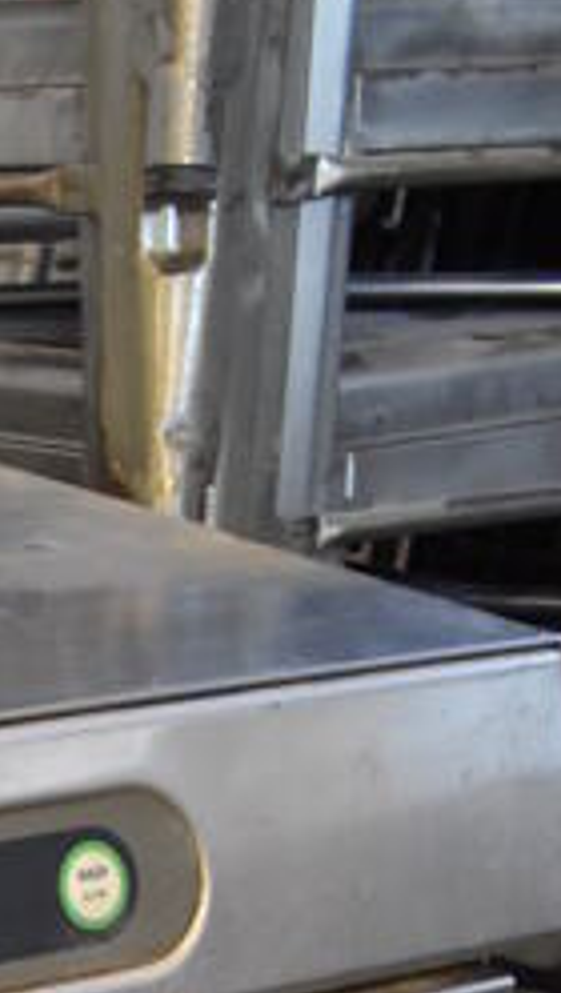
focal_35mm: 104
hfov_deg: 10.8
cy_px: 1608
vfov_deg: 17.8
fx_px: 2743
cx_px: -517
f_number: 3.5
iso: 1600
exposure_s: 1/125
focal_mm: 18
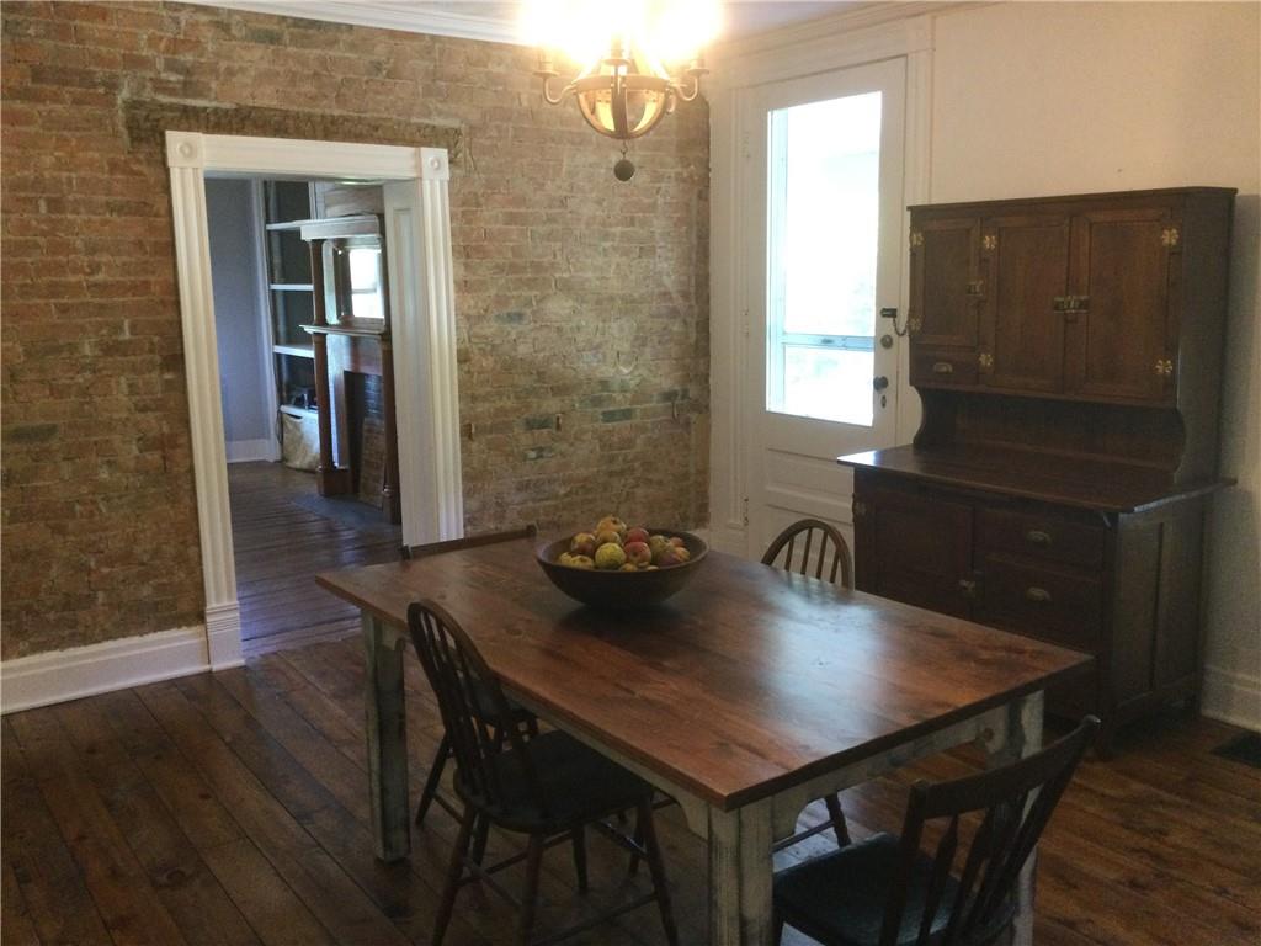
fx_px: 1129
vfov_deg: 45.4
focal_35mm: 31
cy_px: 473
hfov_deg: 58.4
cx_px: 630
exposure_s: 1/30
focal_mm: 3.3
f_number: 2.4
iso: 160
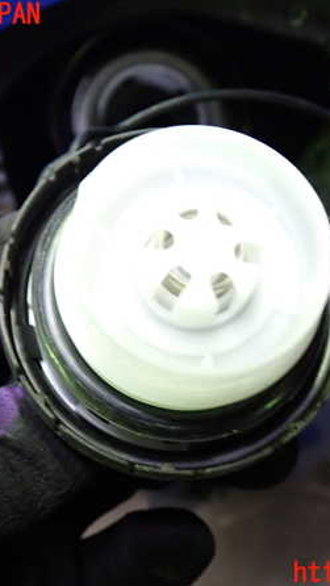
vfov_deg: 46.4
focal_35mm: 44
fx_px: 684
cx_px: 196
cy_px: 294
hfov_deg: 27.1
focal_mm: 5.4
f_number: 2.3
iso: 320
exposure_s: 1/30
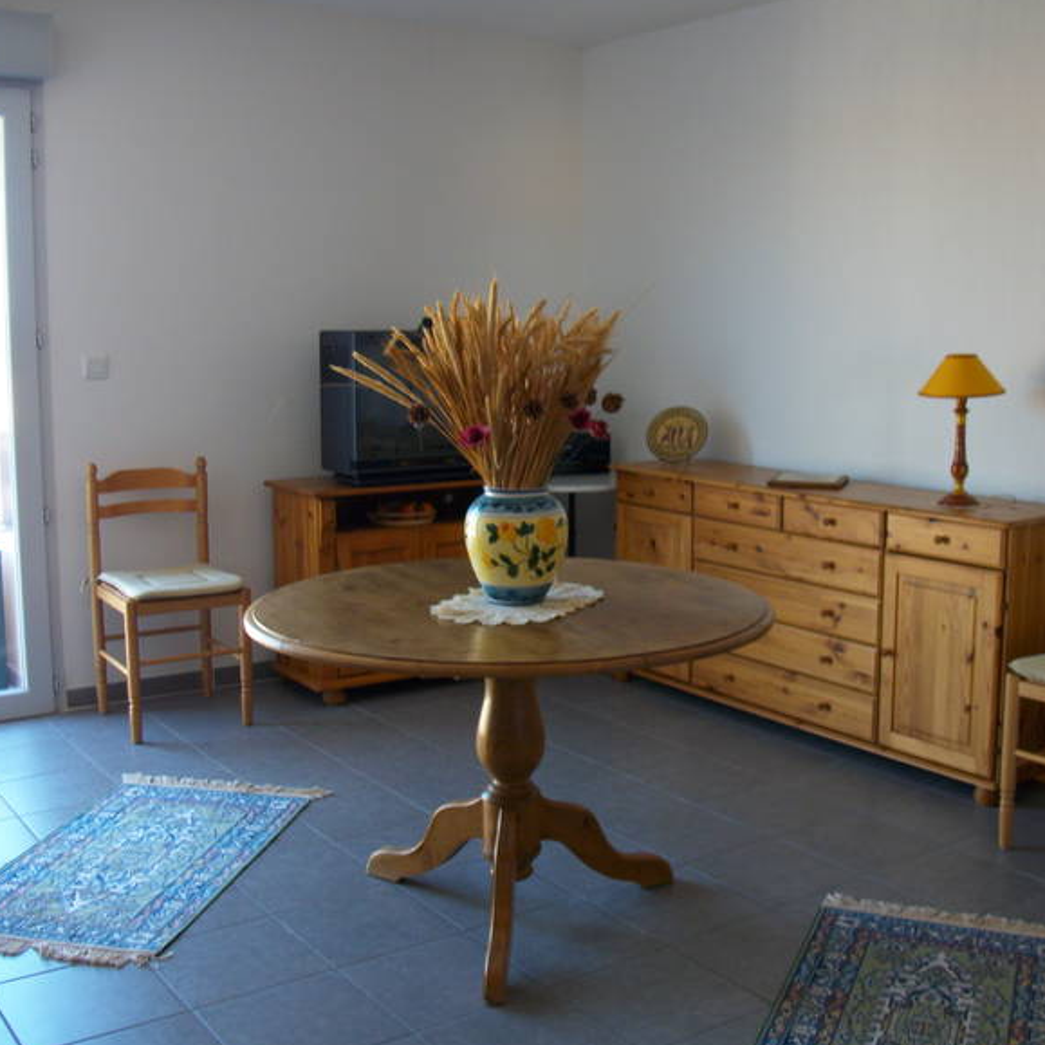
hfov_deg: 40.9
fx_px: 1400
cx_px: 516
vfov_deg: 40.9
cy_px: 523
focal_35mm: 41
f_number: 2.9
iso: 110
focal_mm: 5.7
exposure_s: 1/40
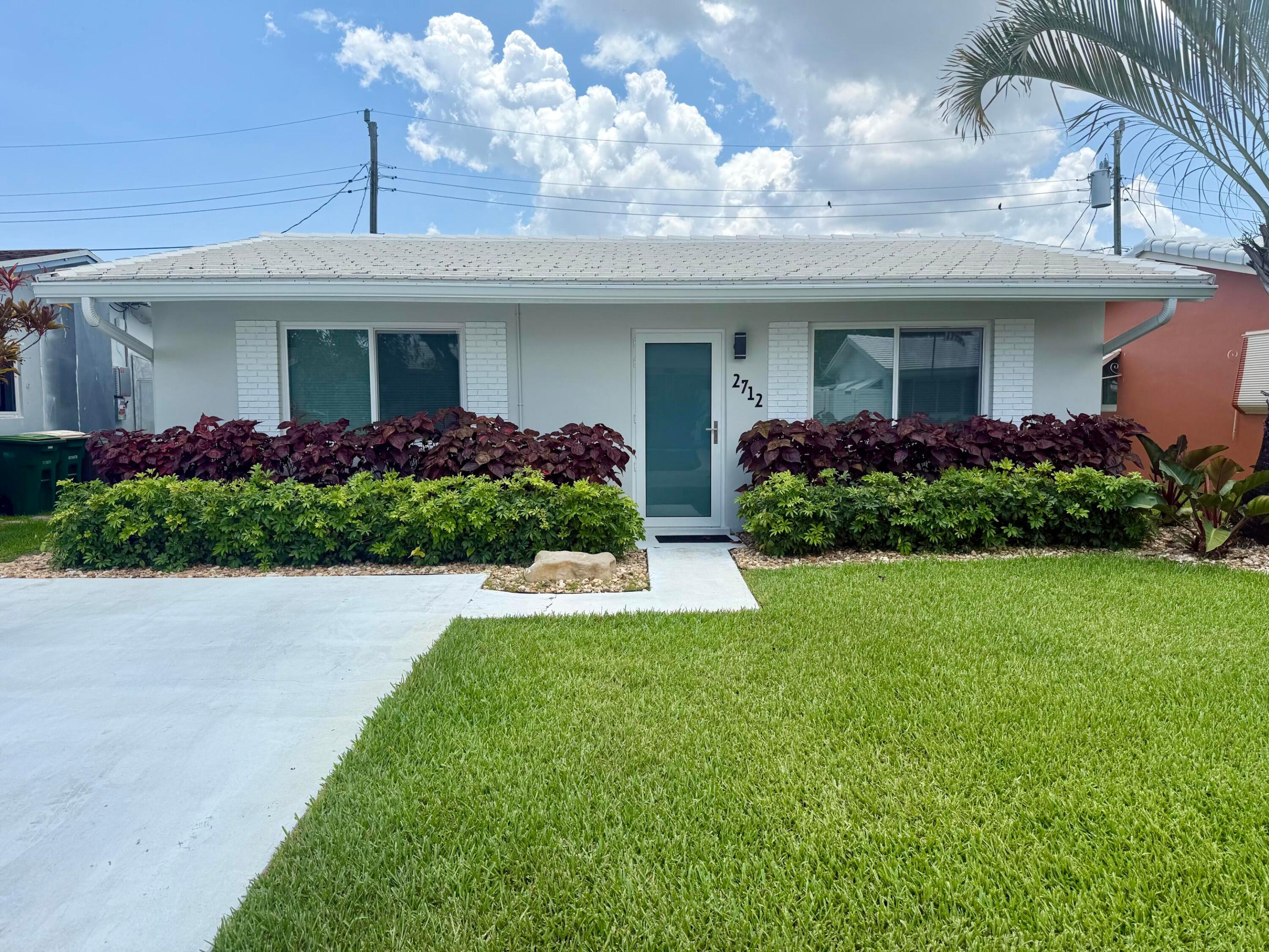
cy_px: 476
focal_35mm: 24
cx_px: 634
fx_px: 880
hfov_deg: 71.6
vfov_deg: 56.8
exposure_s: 1/4673
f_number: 1.78
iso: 80
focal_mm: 6.76
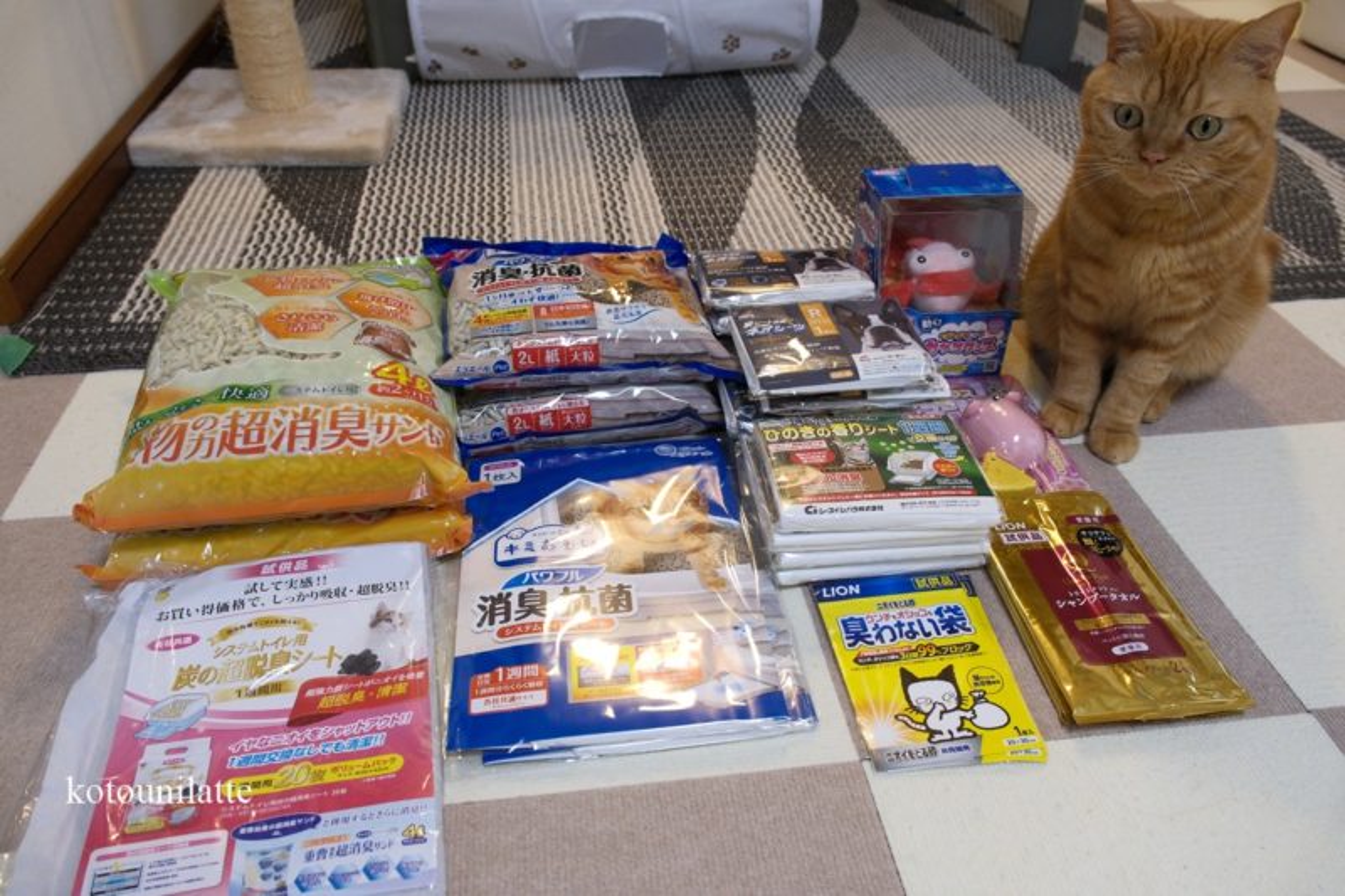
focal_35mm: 27
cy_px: 448
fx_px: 1008
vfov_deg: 47.9
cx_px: 672
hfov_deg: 67.4
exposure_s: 1/100
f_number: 4
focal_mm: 18
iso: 1000
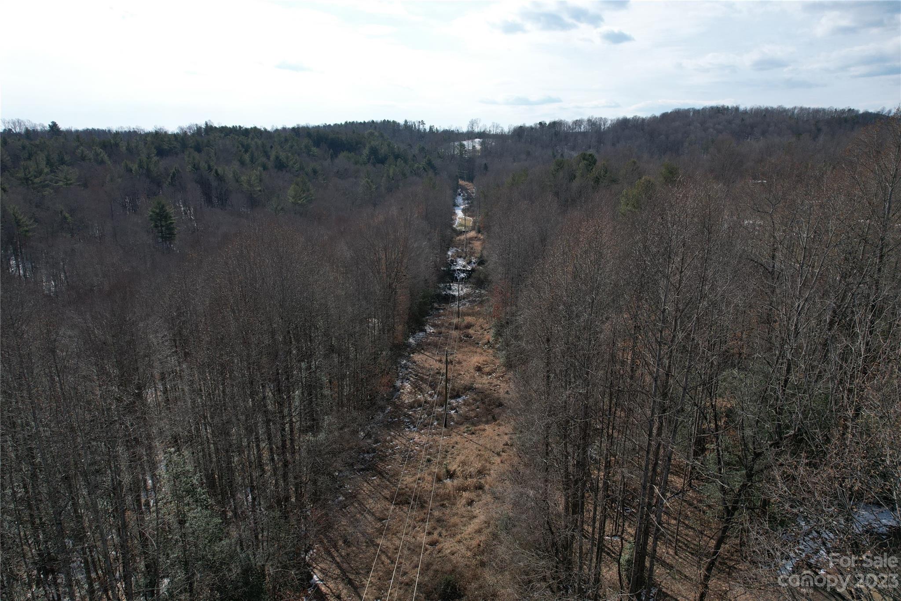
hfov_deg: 78.6
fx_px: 551
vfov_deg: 57.2
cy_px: 300
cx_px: 450
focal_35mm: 22
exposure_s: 1/2000
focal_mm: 8.38
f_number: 2.8
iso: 100
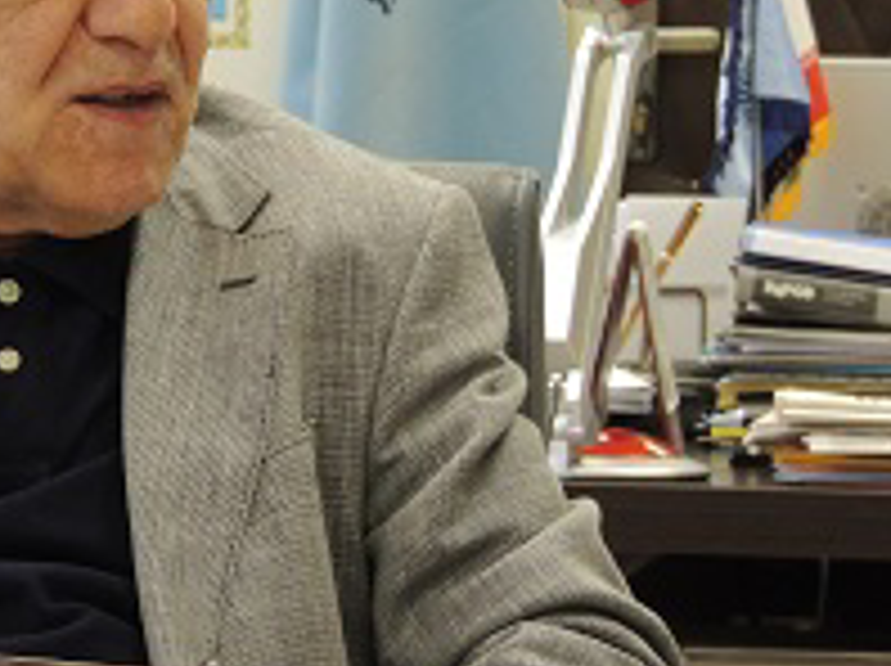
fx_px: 7533
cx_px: 18
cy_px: 158
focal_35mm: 293
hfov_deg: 6.7
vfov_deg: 5.1
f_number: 4.4
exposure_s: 1/30
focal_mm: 25.8
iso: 720
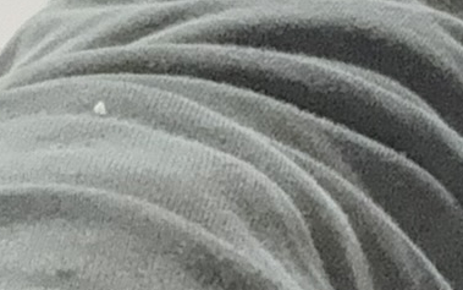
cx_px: 920
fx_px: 2171
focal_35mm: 172
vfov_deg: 7.4
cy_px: -240
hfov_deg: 11.1
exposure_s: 1/60
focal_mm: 2.69
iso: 320
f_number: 1.9
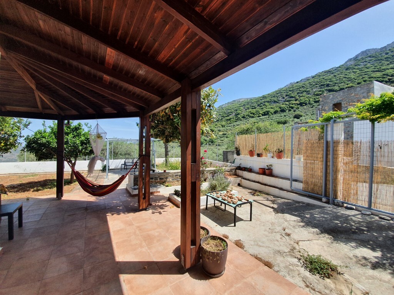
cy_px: 148
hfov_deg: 106.2
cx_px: 197
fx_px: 148
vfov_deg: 89.9
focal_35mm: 13
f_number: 2.2
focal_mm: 1.8
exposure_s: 1/740
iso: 50
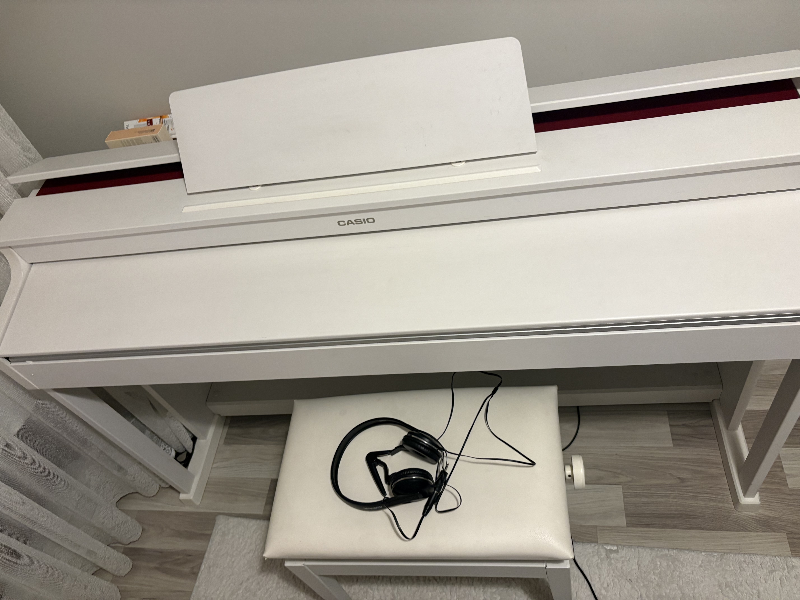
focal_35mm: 26
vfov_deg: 53.1
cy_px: 300
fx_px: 601
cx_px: 400
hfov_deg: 67.3
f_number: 1.6
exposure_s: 1/50
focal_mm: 5.96
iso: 200
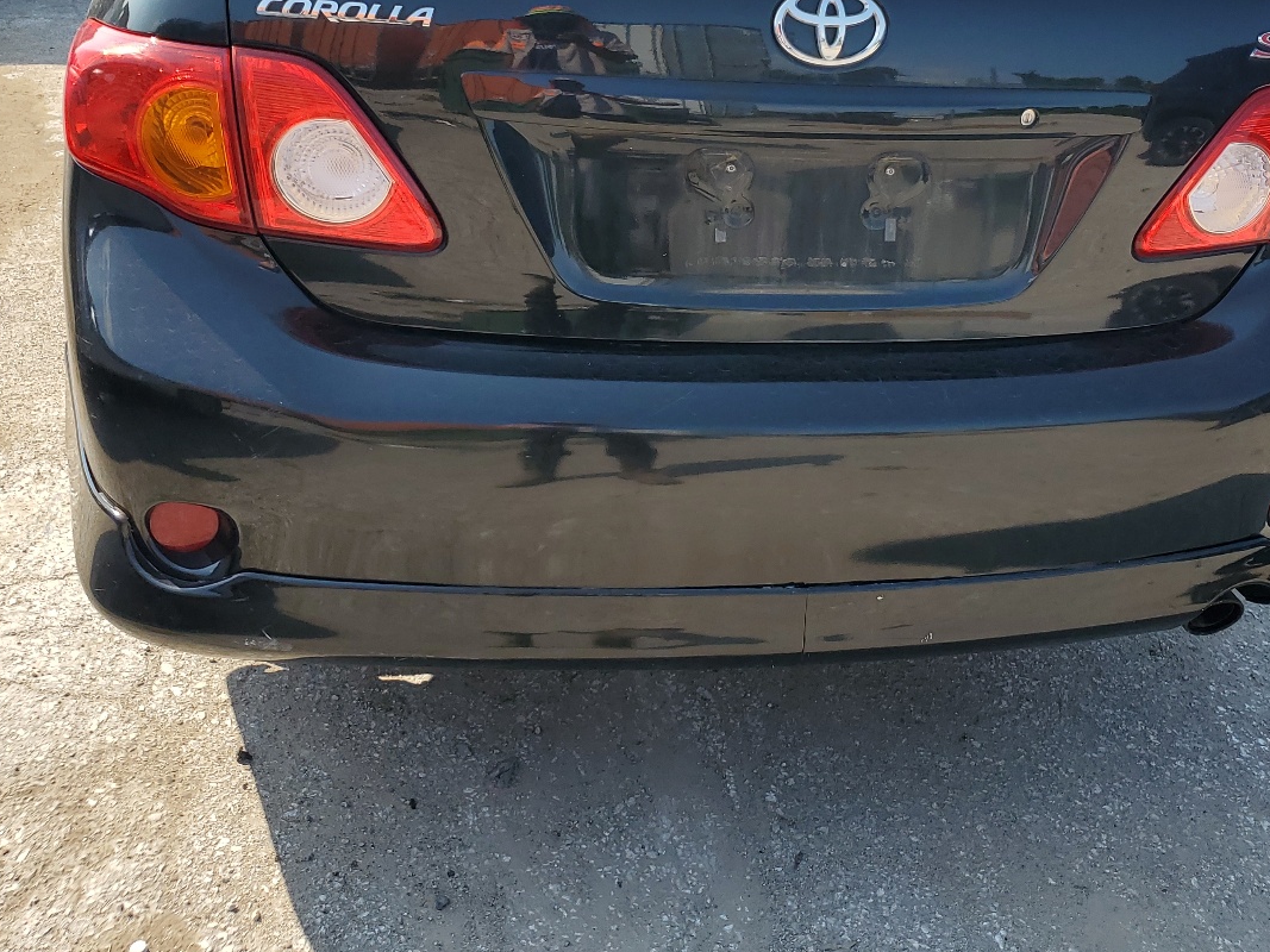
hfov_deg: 47.8
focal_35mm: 39
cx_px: 706
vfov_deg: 36.2
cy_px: 274
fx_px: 1431
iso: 50
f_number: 1.5
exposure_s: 1/1667
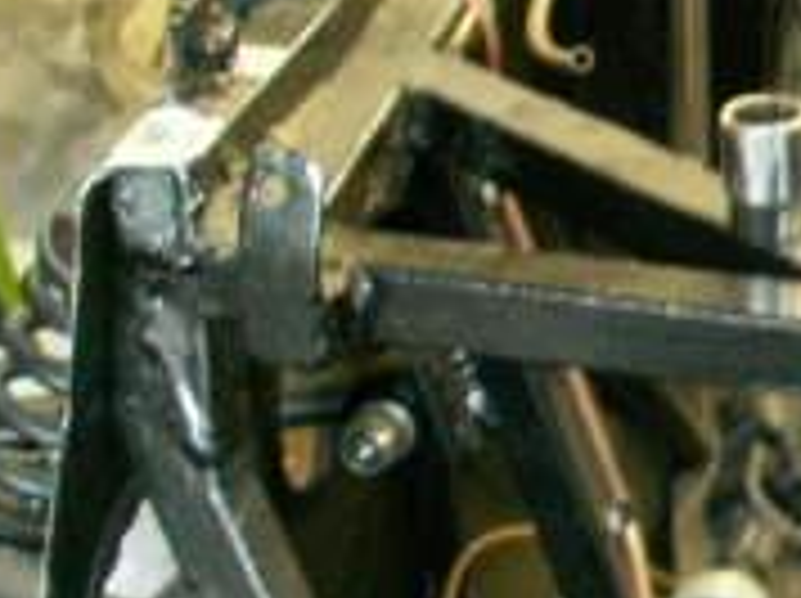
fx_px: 2912
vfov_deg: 11.7
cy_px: 355
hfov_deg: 14.3
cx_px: 1314
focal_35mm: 126
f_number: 2.8
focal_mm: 5.86
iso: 160
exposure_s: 1/8
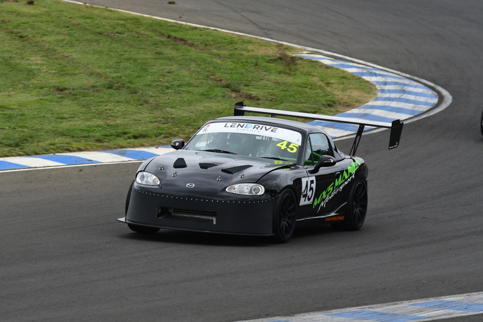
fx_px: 8254
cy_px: 161
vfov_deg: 2.2
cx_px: 242
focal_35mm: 615
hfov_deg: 3.4
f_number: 11
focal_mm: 410
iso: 800
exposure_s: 1/640
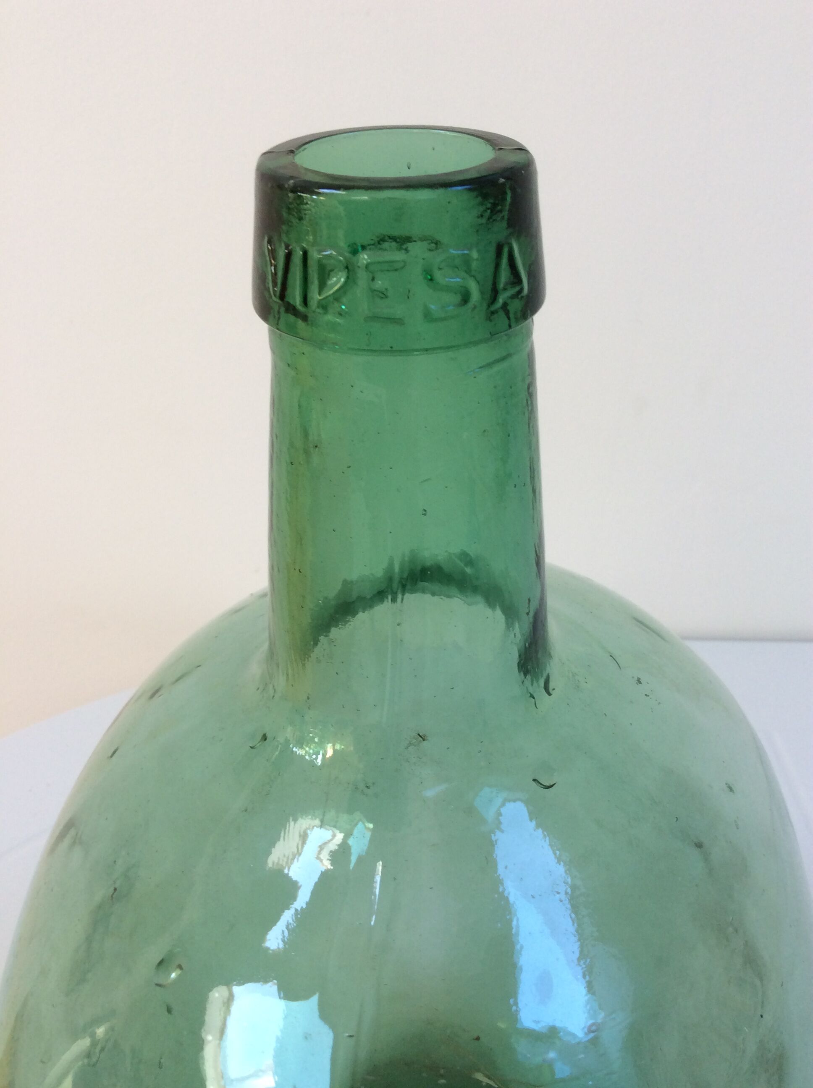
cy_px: 544
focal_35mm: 32
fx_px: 1005
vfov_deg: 56.9
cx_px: 406
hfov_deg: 44.1
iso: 40
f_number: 2.4
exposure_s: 1/25
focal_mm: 3.3
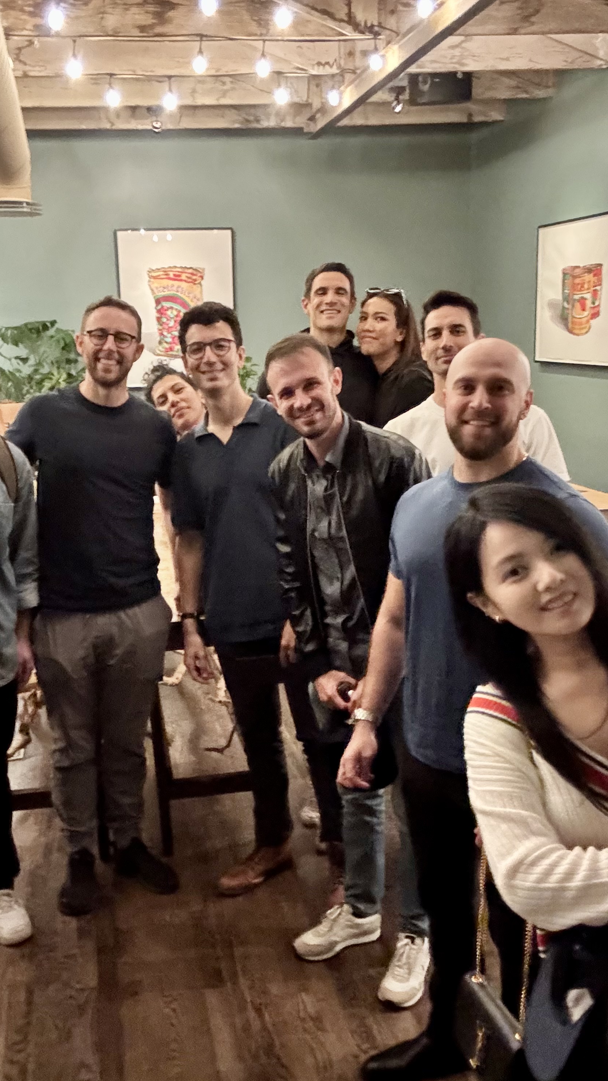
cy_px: 549
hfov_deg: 34.5
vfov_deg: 58.0
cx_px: 224
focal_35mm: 34
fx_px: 974
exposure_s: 1/15
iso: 1000
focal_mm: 2.69
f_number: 1.9
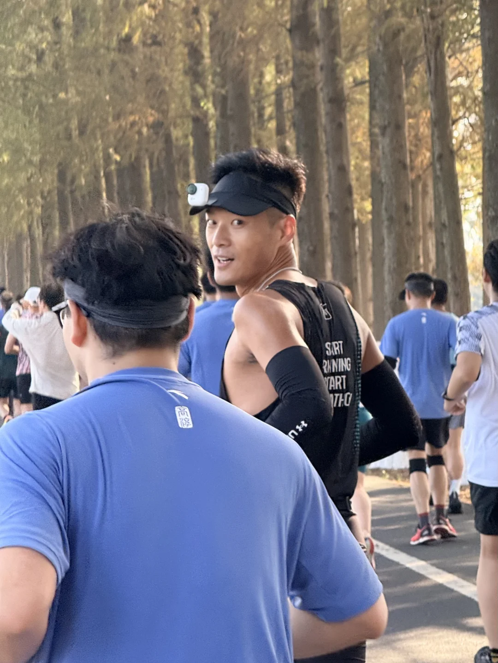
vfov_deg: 16.4
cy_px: 332
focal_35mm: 120
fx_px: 2302
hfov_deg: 12.3
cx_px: 249
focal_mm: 15.66
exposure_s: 1/144
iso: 64
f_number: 2.8
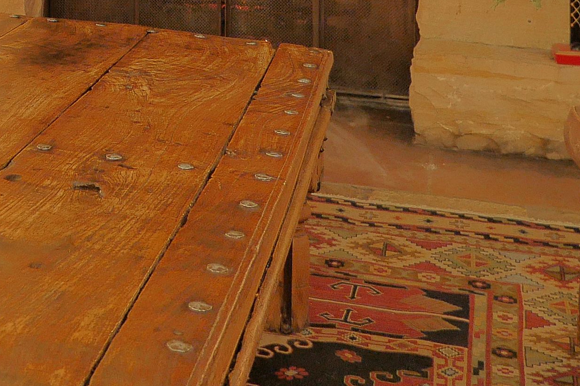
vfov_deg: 16.1
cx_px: -36
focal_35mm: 74
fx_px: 1192
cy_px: -273
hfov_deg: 25.6
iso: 800
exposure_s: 1/3.2
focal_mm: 9
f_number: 1.7
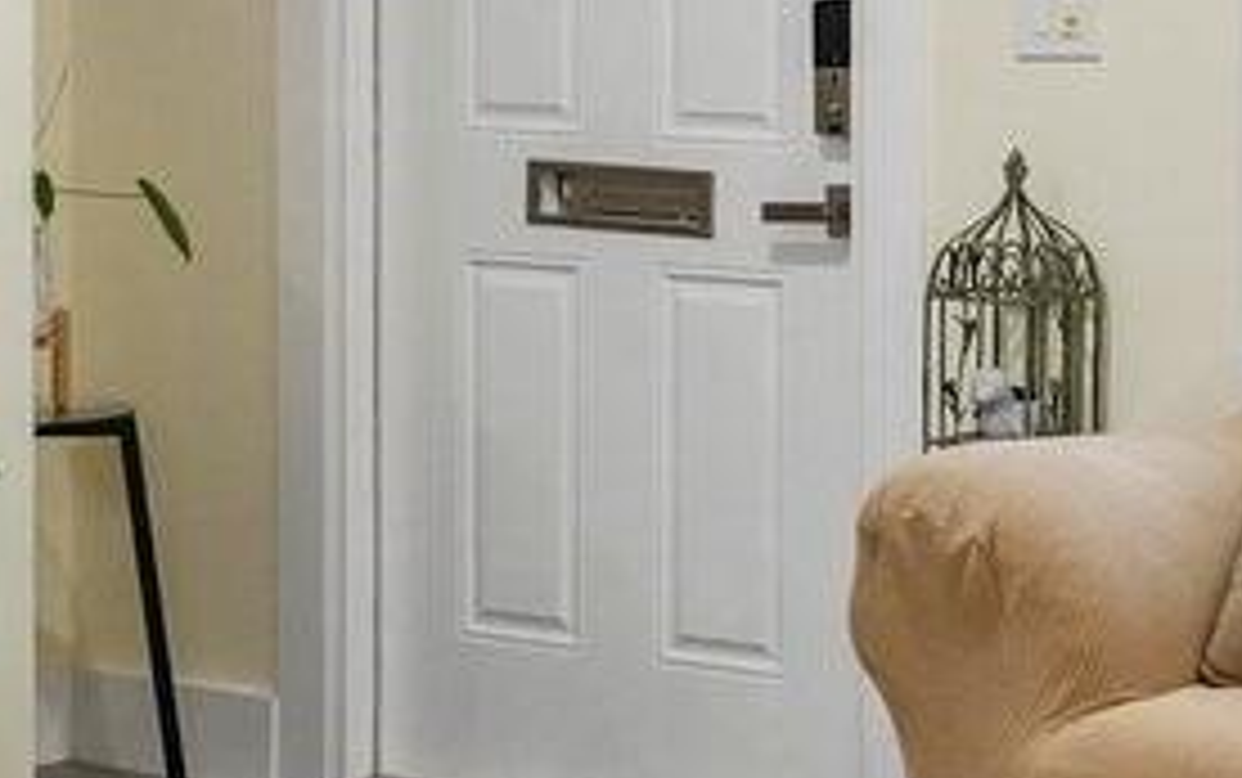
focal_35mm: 136
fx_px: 4607
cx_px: 567
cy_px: 346
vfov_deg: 9.7
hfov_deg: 15.4
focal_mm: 24
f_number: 4
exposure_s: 1/200
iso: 16000
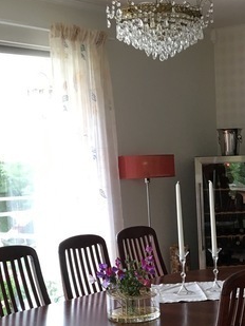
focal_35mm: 72
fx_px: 679
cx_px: 232
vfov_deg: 26.0
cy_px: 306
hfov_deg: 20.0
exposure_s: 1/33
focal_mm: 4.15
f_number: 2.2
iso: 50
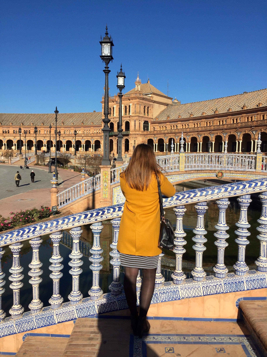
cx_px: 134
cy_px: 178
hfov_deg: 48.2
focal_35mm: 29
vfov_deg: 61.7
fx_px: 298
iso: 32
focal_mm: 4.15
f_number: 2.2
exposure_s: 1/3300
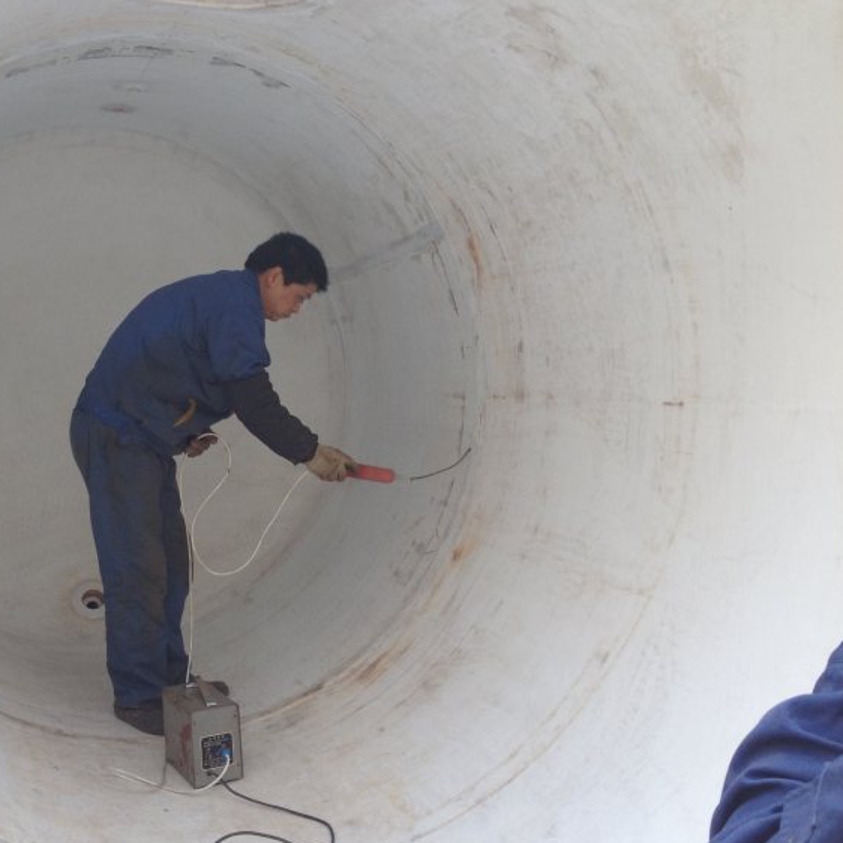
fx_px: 1212
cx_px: 246
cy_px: 436
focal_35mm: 44
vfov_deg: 38.3
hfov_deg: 37.7
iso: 50
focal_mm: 4.28
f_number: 2.4
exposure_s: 1/260
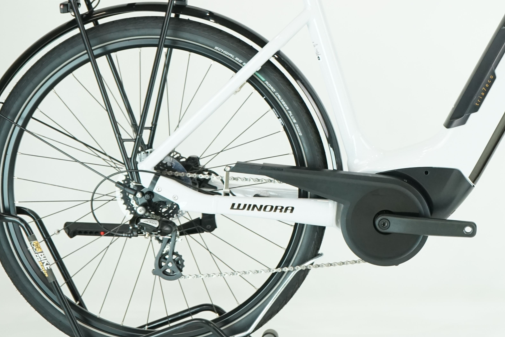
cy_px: 69
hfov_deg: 17.7
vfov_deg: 12.0
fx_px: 1599
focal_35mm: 114
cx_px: 438
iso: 1600
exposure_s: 1/200
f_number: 5.6
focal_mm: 60
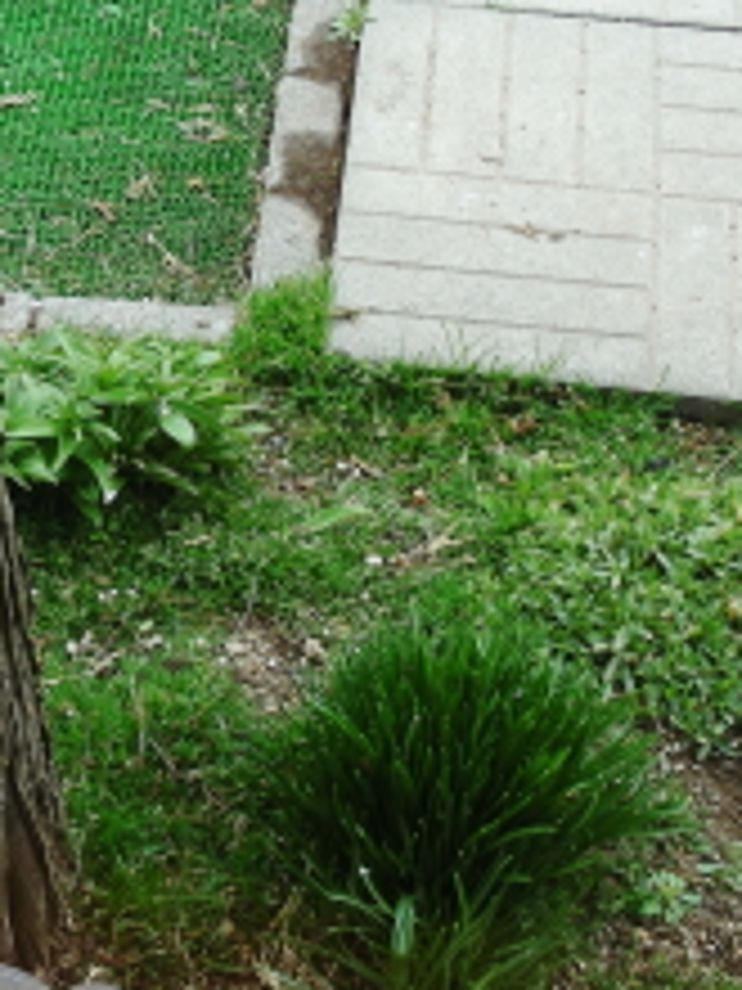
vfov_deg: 13.8
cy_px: 369
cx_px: 110
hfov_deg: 10.3
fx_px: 4087
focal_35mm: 143
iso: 50
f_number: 3.5
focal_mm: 11.7
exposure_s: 1/44.2
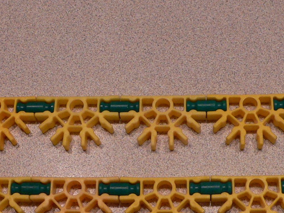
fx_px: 582
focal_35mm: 71
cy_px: 149
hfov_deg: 27.4
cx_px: 159
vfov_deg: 20.6
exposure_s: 1/50
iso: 200
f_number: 2.8
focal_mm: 4.6
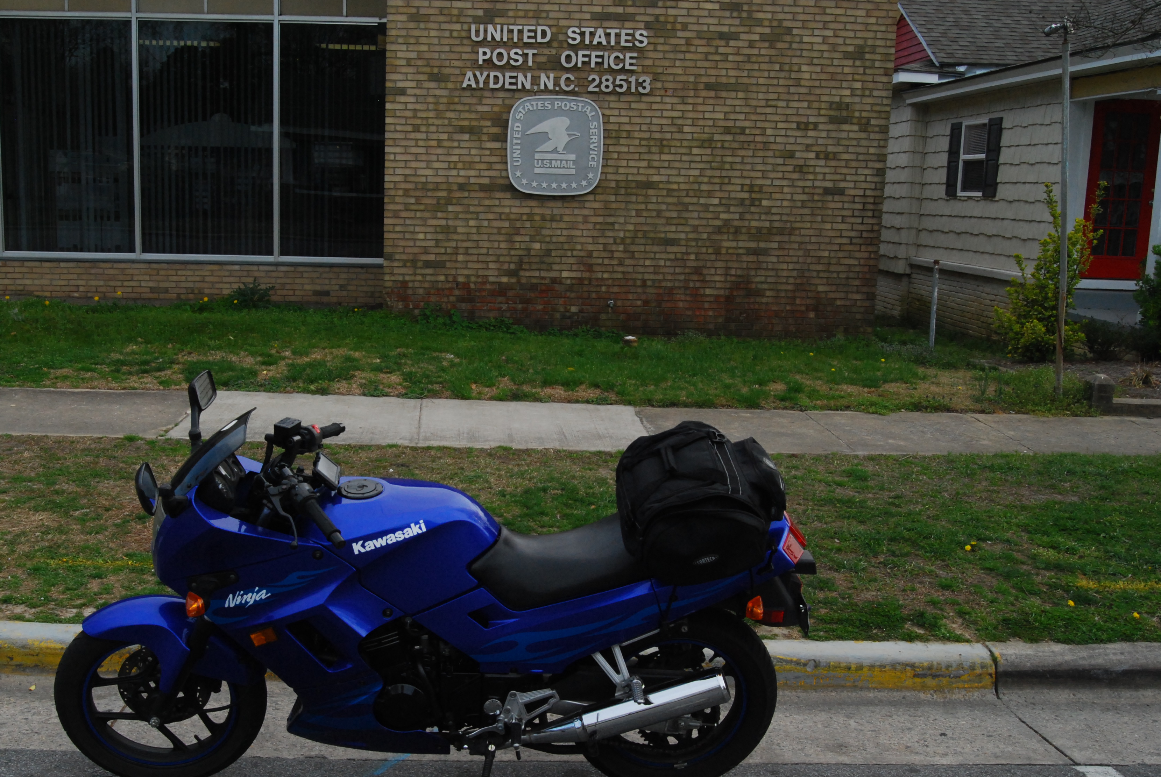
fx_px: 1130
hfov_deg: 54.2
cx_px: 497
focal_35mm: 35
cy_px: 415
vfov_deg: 37.9
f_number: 11
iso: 800
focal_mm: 20
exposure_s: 1/500
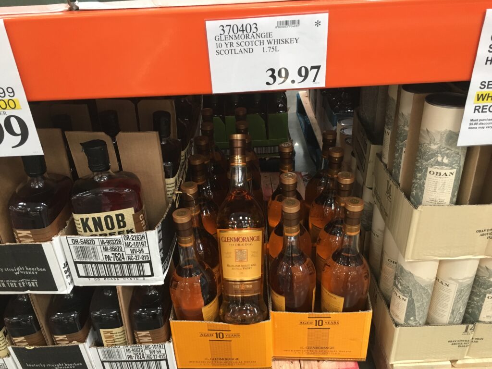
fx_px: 412
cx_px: 246
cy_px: 184
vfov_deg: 48.2
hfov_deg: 61.7
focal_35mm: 29
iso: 125
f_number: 2.2
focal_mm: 4.15
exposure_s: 1/30
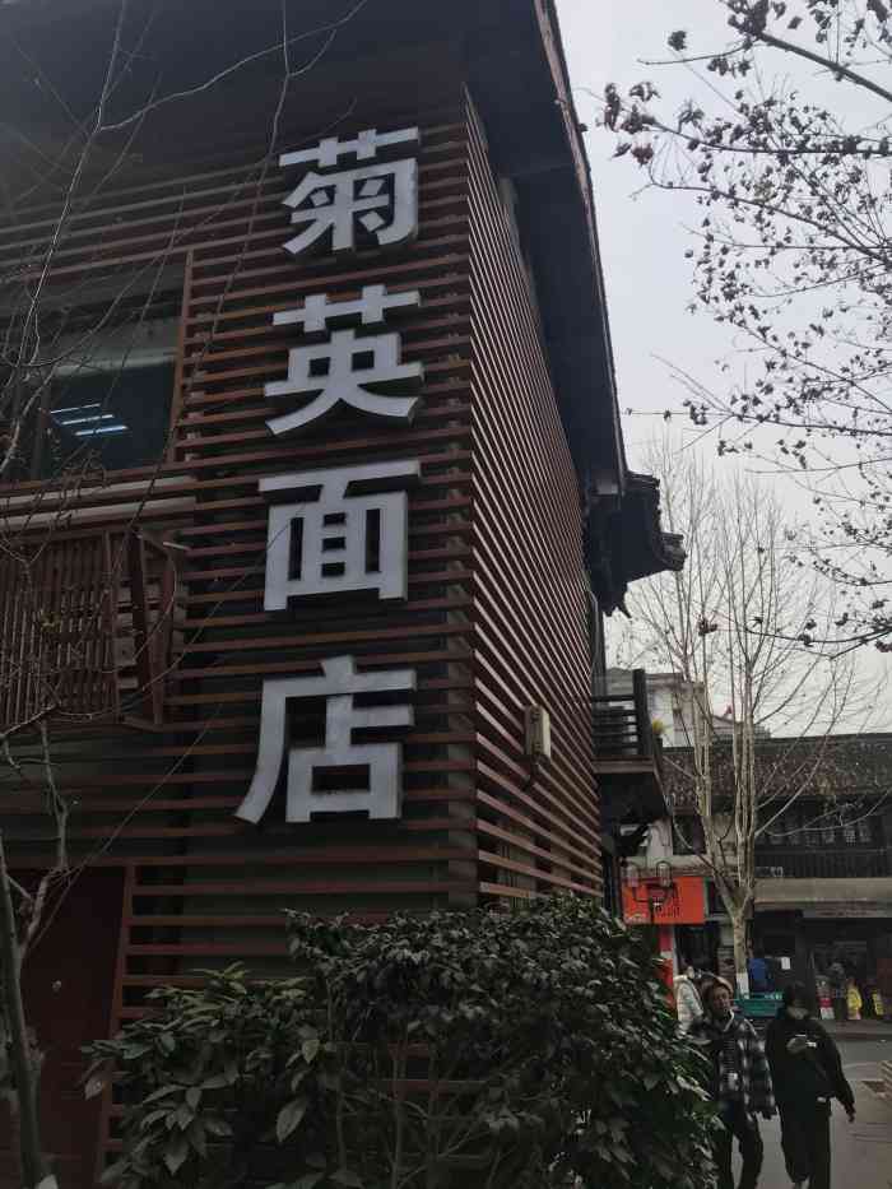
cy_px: 594
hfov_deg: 49.8
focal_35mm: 28
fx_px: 962
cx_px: 446
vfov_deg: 63.4
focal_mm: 3.99
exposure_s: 1/1277
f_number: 1.8
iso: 20
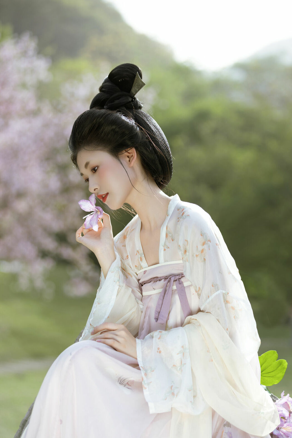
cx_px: 146
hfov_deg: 15.2
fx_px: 1095
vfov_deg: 22.6
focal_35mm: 90
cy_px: 219
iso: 100
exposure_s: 1/640
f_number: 2.8
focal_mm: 90
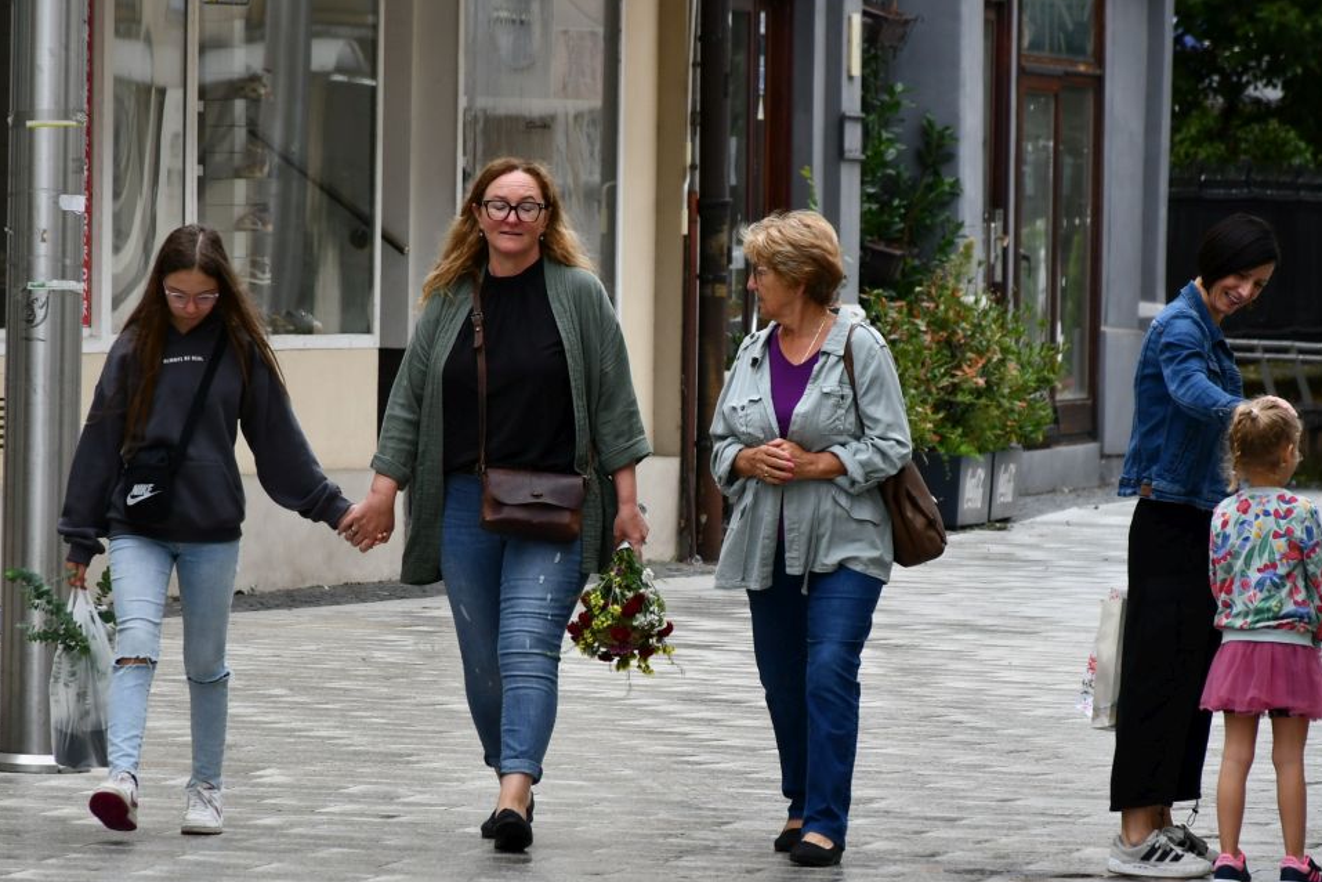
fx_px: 11603
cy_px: 518
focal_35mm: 316
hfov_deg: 6.5
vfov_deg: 4.3
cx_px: 721
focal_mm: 140
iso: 400
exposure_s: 1/500
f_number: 5.6
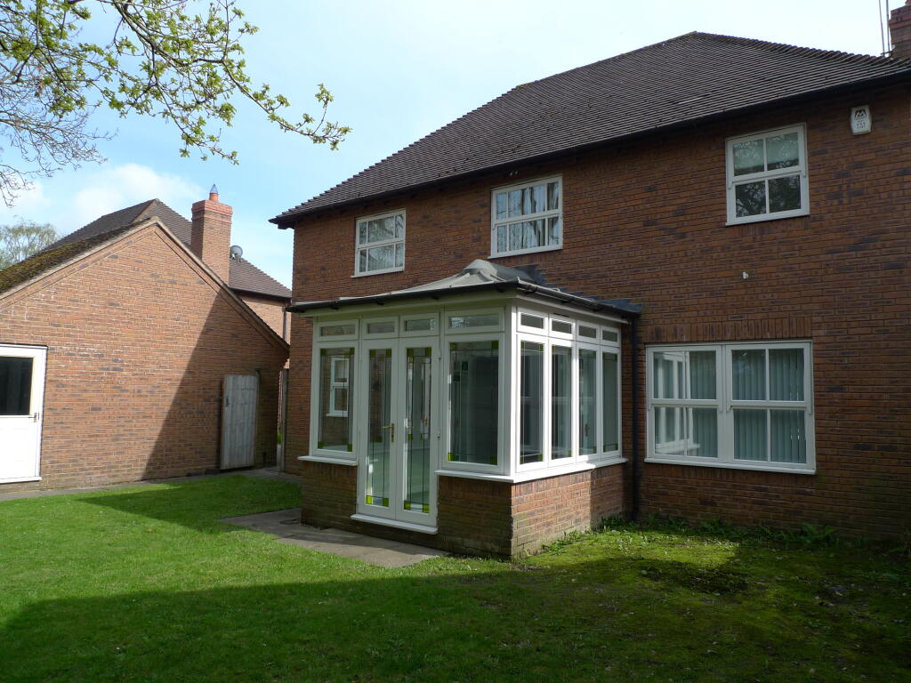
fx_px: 632
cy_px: 342
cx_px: 456
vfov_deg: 56.8
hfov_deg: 71.6
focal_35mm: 24
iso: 80
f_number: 3.5
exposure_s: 1/400
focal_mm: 5.1
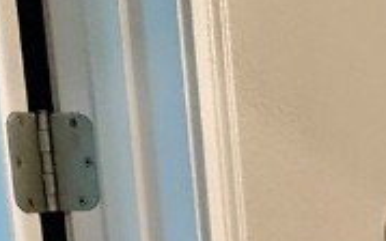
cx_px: 643
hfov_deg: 19.7
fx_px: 894
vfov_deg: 14.8
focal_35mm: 85
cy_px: 297
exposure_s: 1/120
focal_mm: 2.22
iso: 500
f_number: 2.2
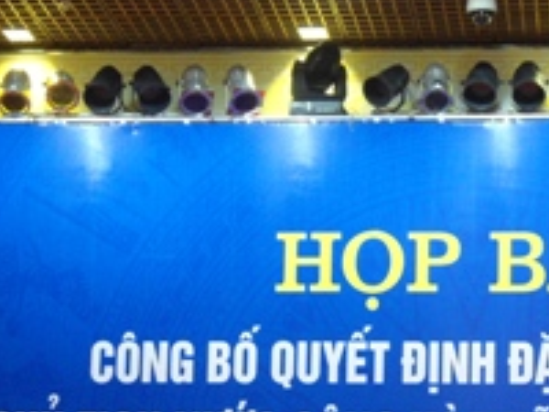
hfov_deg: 16.4
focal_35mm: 119
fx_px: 1887
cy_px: 426
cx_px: 469
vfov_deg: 12.3
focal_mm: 9.5
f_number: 3.9
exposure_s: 1/30
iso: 400
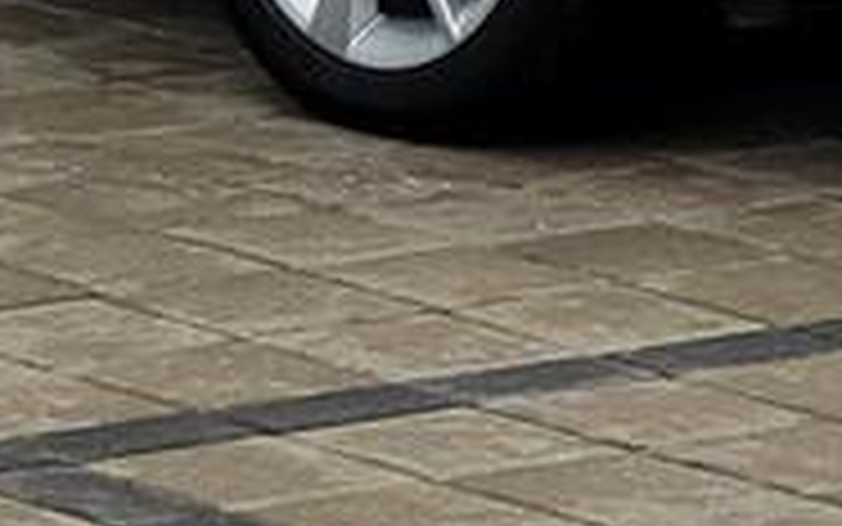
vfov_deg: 2.9
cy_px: -850
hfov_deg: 4.8
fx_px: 10146
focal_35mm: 442
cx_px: 378
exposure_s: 1/120
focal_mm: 7.12
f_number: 2.4
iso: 40
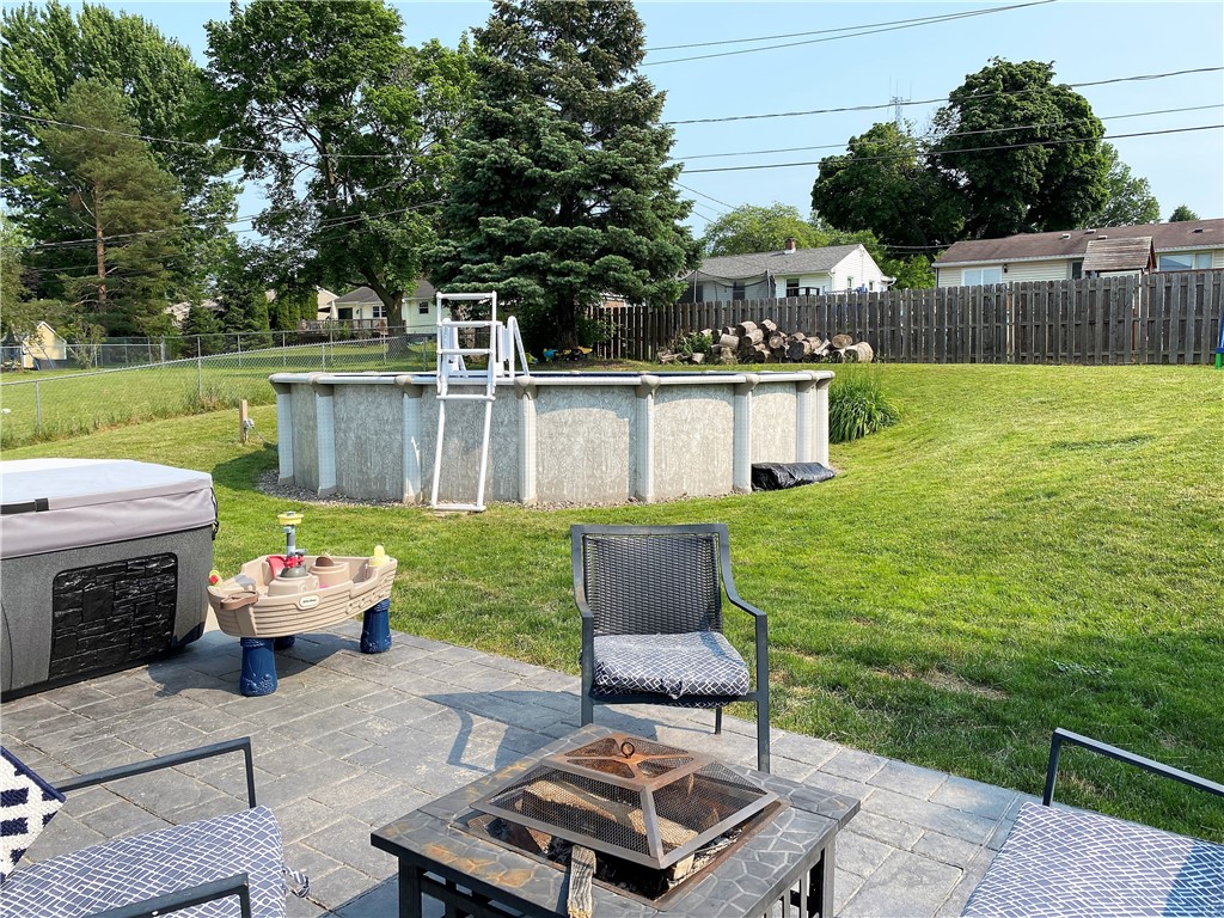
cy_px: 459
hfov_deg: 67.3
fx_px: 919
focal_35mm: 26
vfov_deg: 53.1
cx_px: 612
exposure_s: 1/1838
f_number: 1.8
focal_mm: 4.25
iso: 32
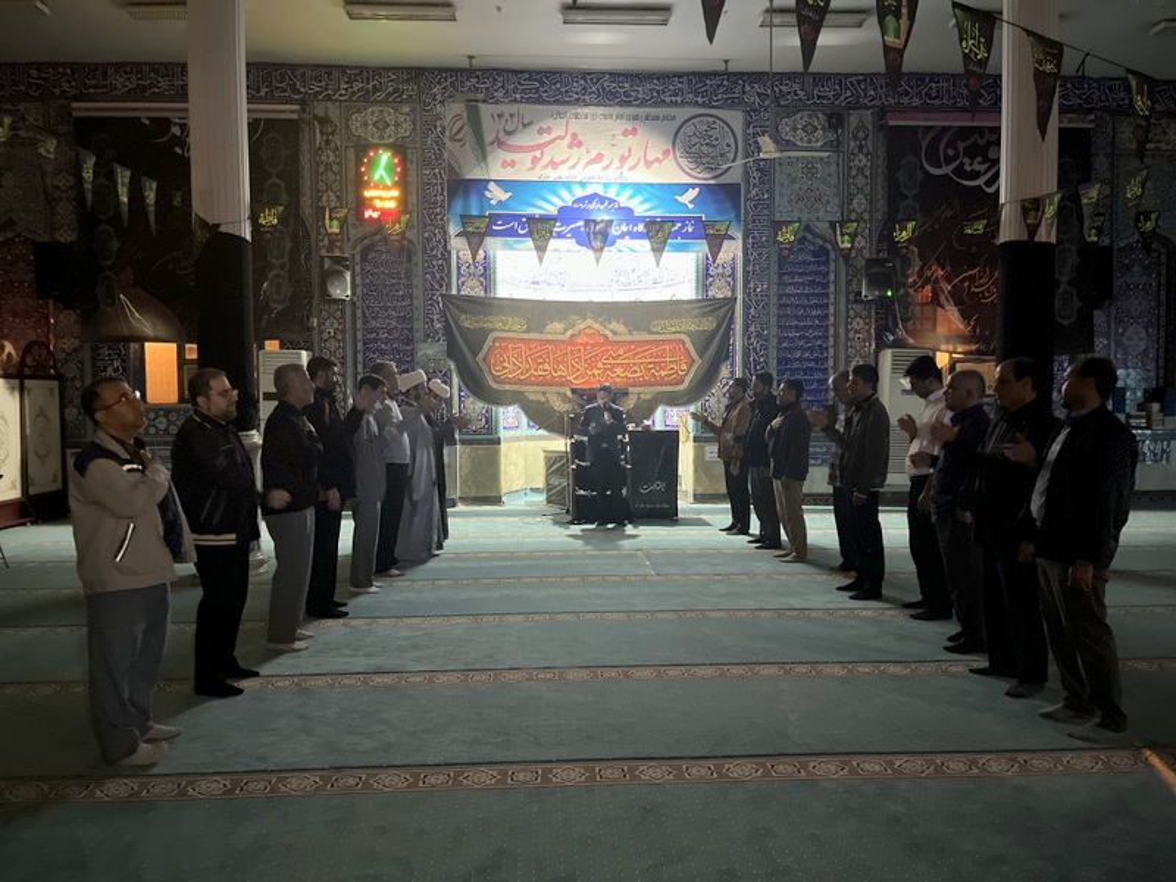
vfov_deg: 53.1
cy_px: 441
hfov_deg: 67.3
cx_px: 588
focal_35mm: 26
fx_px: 883
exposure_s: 1/14
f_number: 1.6
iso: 2000
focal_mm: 5.1
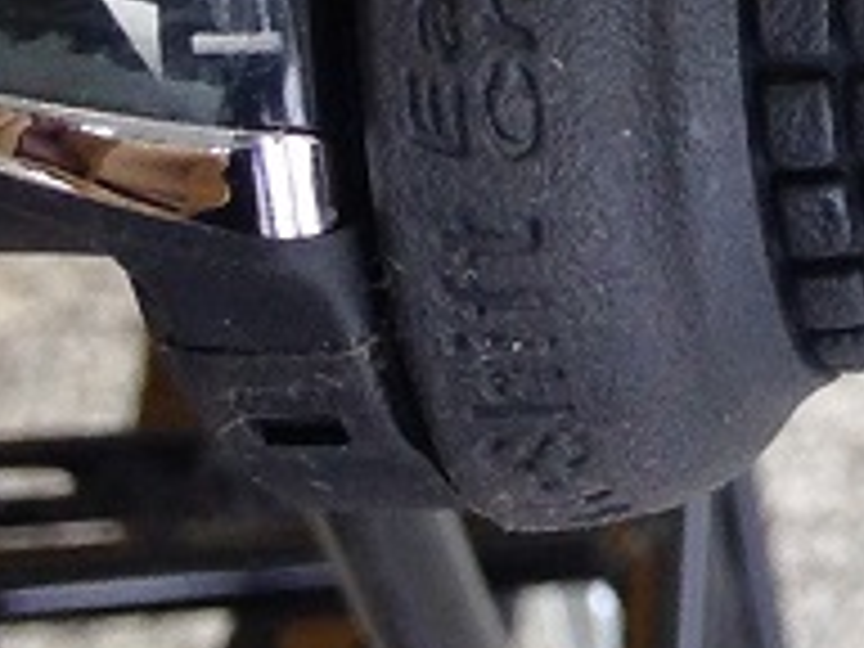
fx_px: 5142
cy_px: -68
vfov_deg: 7.2
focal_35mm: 206
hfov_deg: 9.0
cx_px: 1746
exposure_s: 1/120
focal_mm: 4.12
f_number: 2.4
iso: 80
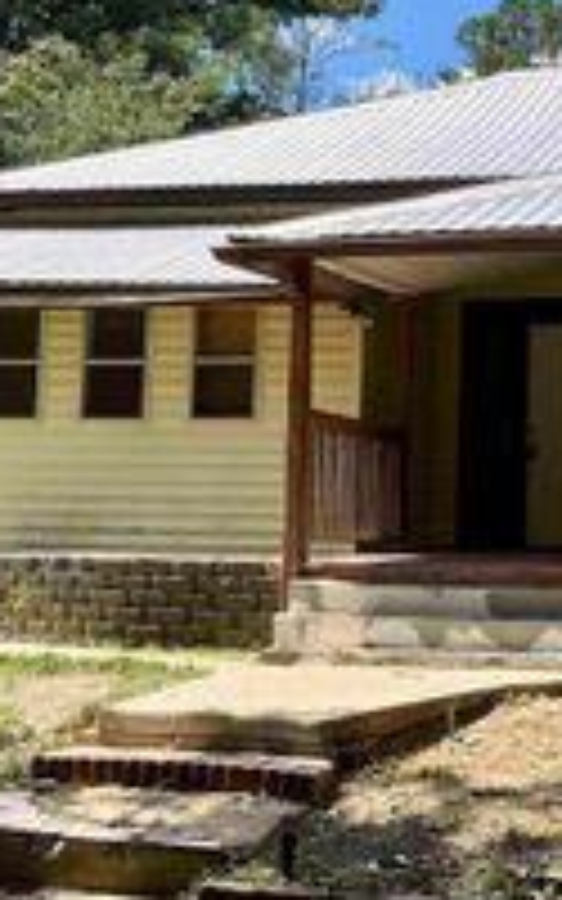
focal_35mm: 69
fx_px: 1691
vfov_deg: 29.7
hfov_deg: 18.6
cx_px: 499
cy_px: 362
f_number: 1.6
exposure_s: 1/2463
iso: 50
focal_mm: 5.1
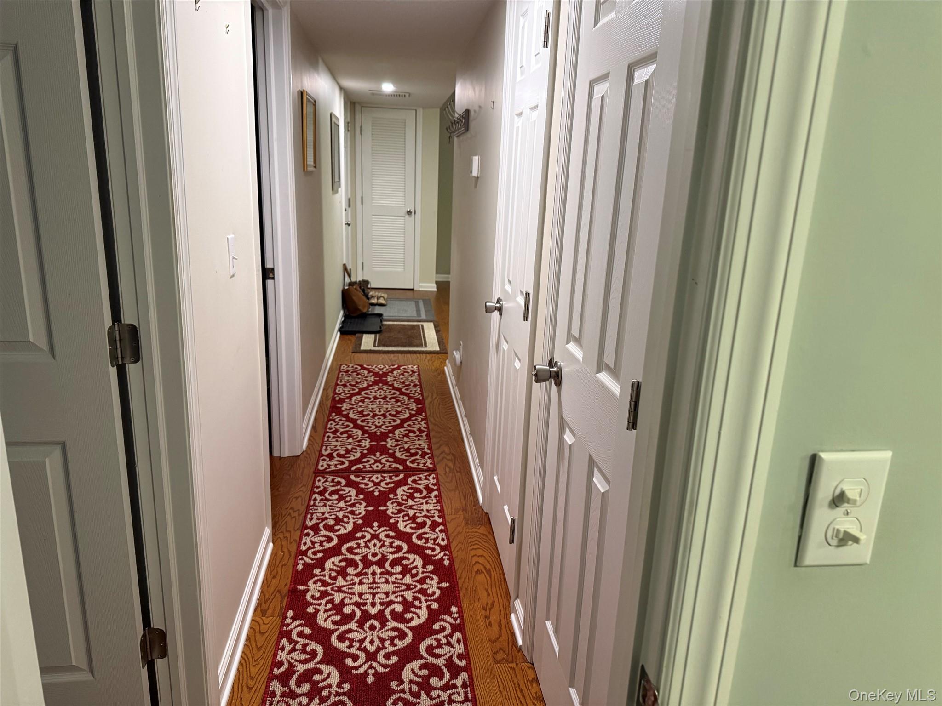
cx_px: 471
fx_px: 653
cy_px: 353
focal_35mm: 24
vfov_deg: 56.8
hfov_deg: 71.6
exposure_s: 1/60
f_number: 1.78
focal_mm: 6.76
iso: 250
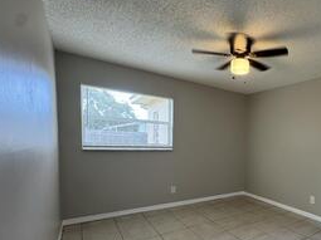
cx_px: 244
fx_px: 204
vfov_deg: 59.7
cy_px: 160
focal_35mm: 22
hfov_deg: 70.8
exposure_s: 1/60
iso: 200
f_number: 2.2
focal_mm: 2.22
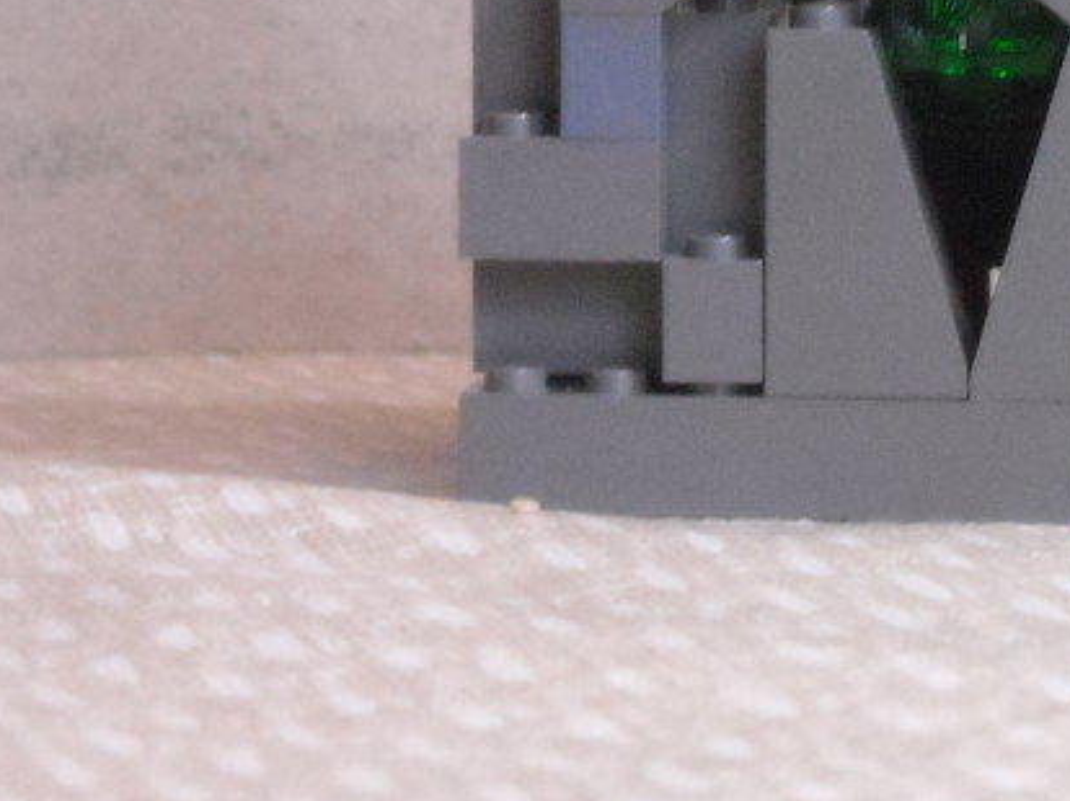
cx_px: 899
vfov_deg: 7.3
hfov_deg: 9.7
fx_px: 6271
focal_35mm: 203
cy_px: 75
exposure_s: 1/61
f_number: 4.7
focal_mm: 17.1
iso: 800
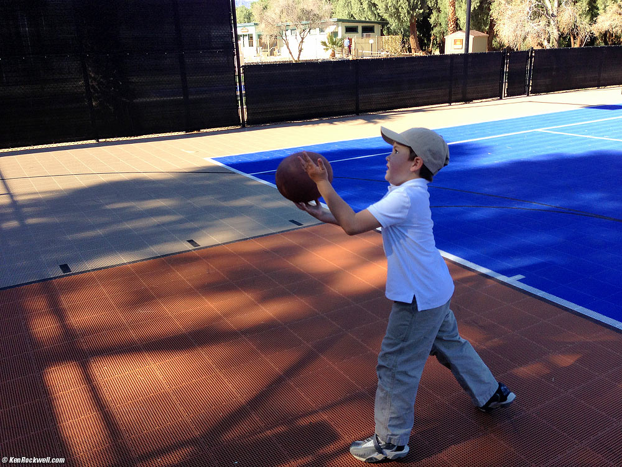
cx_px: 311
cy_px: 234
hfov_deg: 55.4
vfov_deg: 42.9
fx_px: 593
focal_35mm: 33
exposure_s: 1/559
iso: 50
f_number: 2.4
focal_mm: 4.13
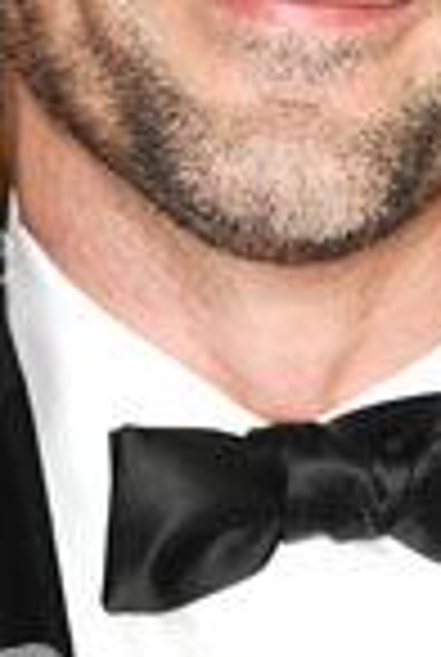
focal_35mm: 553
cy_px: 36
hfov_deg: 2.5
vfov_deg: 3.7
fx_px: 10119
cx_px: 277
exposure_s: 1/200
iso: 320
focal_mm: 135
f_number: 4.5
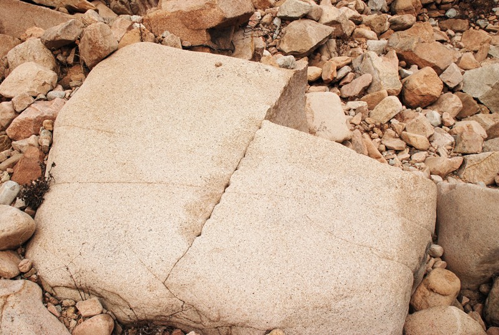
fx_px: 500
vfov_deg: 37.0
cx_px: 250
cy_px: 168
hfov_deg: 53.1
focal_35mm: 36
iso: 320
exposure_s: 1/160
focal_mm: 24
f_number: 6.3
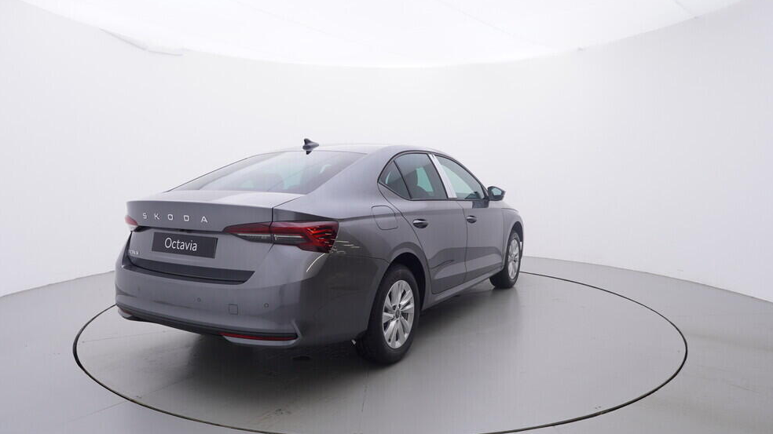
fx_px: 503
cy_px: 239
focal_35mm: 25
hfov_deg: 75.1
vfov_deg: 46.6
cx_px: 376
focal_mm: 15
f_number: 5
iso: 200
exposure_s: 1/80
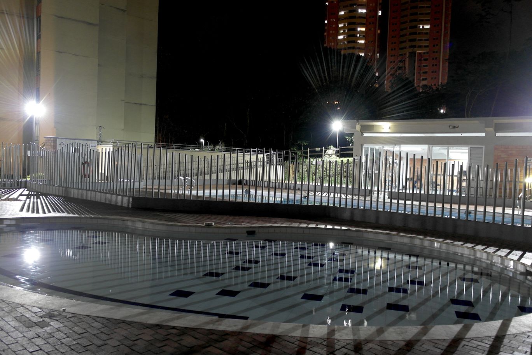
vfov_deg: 43.6
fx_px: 443
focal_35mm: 30
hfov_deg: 61.9
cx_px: 266
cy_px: 178
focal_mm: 20
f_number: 3.5
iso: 400
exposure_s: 1.3
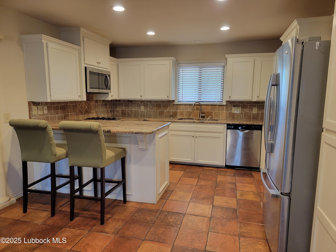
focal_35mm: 24
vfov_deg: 56.8
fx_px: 233
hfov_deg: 71.6
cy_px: 126
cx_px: 168
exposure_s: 1/120
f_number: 1.8
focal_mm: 6.7
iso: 200
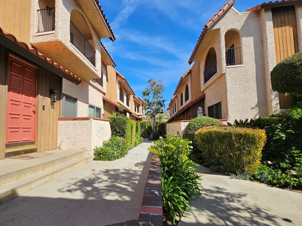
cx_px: 134
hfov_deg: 97.8
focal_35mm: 15
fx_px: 131
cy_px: 122
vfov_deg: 81.6
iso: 50
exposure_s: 1/2404
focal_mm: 2.2
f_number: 2.2
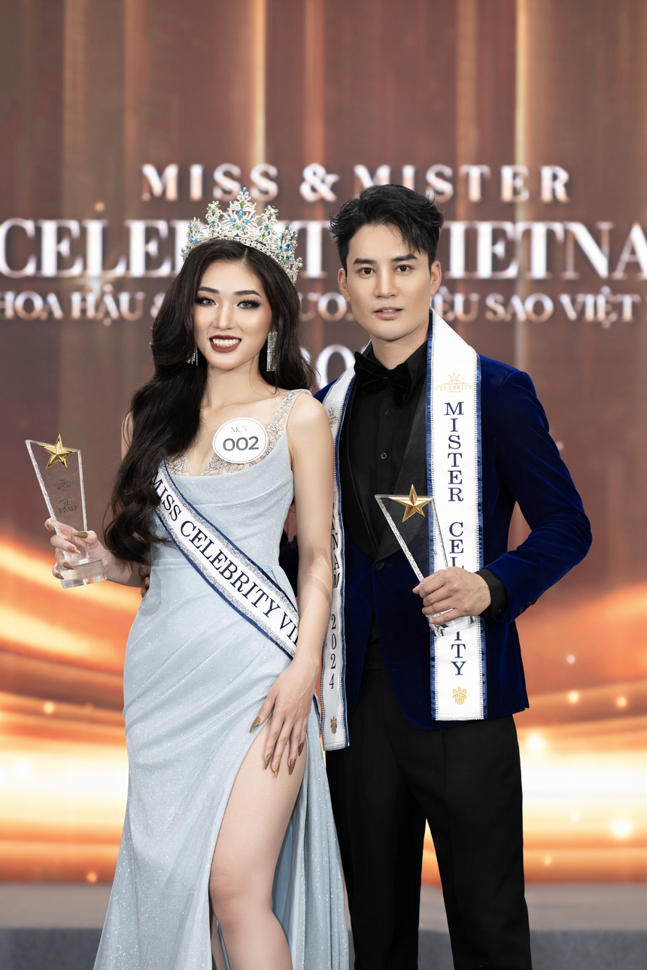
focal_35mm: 116
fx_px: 3127
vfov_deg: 17.6
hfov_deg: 11.8
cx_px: 324
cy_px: 485
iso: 640
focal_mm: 116
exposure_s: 1/100
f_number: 4.5
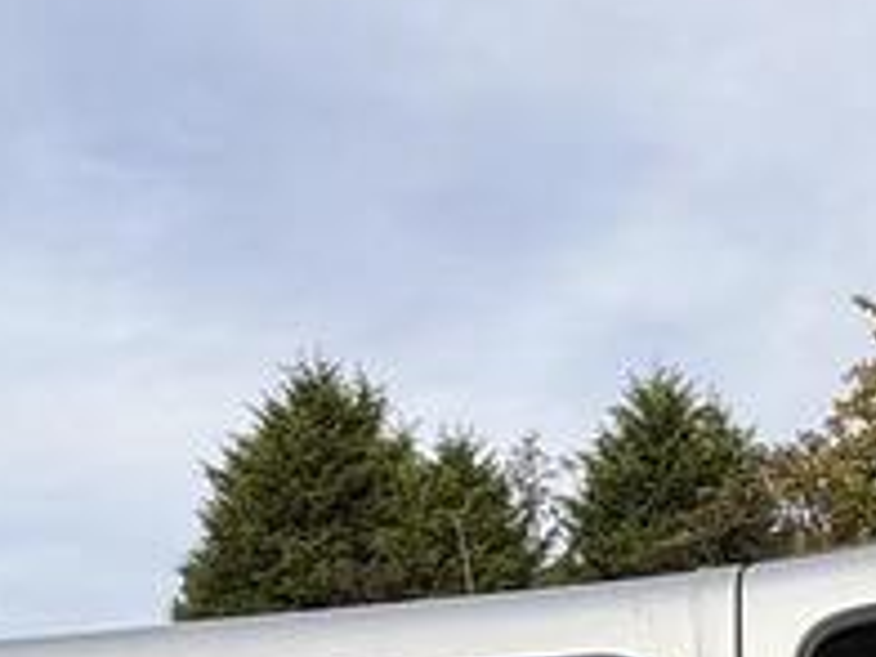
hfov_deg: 28.8
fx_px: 1620
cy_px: 1001
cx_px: 831
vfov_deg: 19.7
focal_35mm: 64
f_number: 2.2
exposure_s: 1/879
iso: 40
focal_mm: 2.22
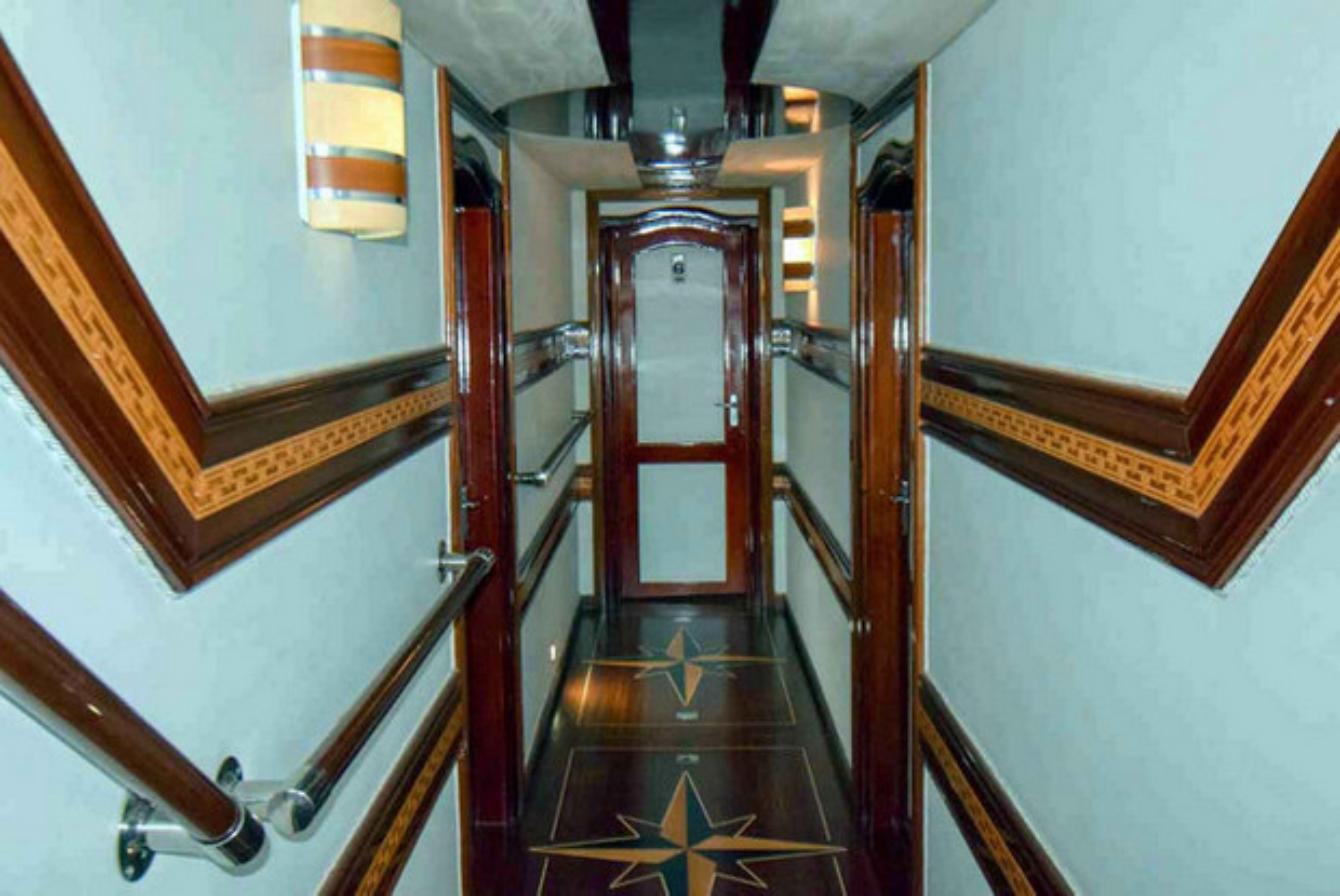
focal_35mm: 30
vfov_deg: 43.7
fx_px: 1118
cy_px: 448
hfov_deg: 61.9
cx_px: 670
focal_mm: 20
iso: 3200
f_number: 5.6
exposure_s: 1/60
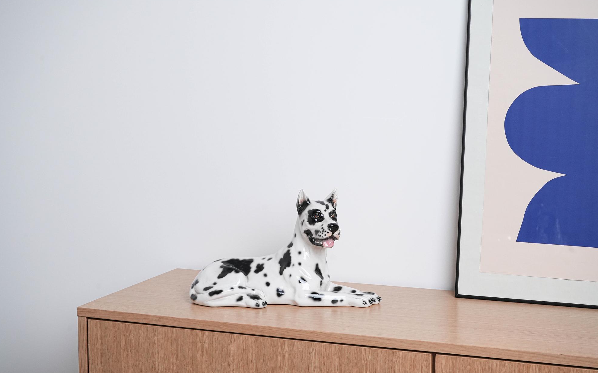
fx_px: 1173
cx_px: 298
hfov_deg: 28.6
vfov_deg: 18.1
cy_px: 192
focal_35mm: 72
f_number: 9
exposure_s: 1/80
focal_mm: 70
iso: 2500
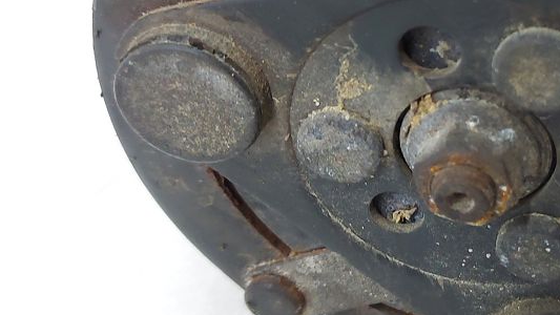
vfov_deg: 17.7
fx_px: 1010
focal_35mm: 68
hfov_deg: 30.2
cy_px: 108
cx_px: 453
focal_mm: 5.23
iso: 160
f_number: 1.8
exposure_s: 1/50
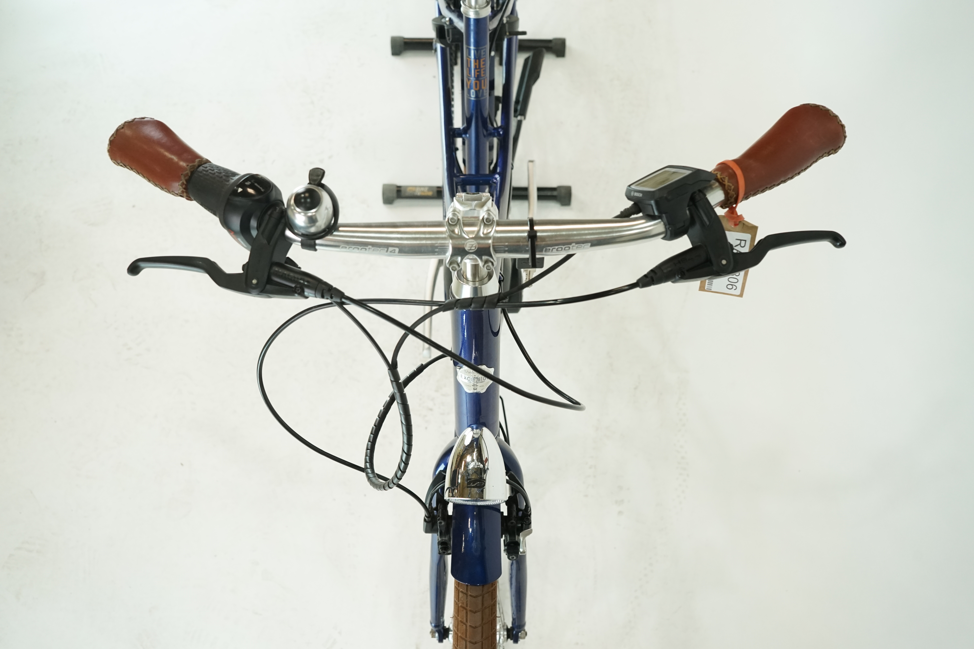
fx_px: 947
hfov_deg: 54.4
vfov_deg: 37.9
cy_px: 324
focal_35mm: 35
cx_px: 487
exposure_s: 1/200
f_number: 6.3
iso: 1600
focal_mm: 35
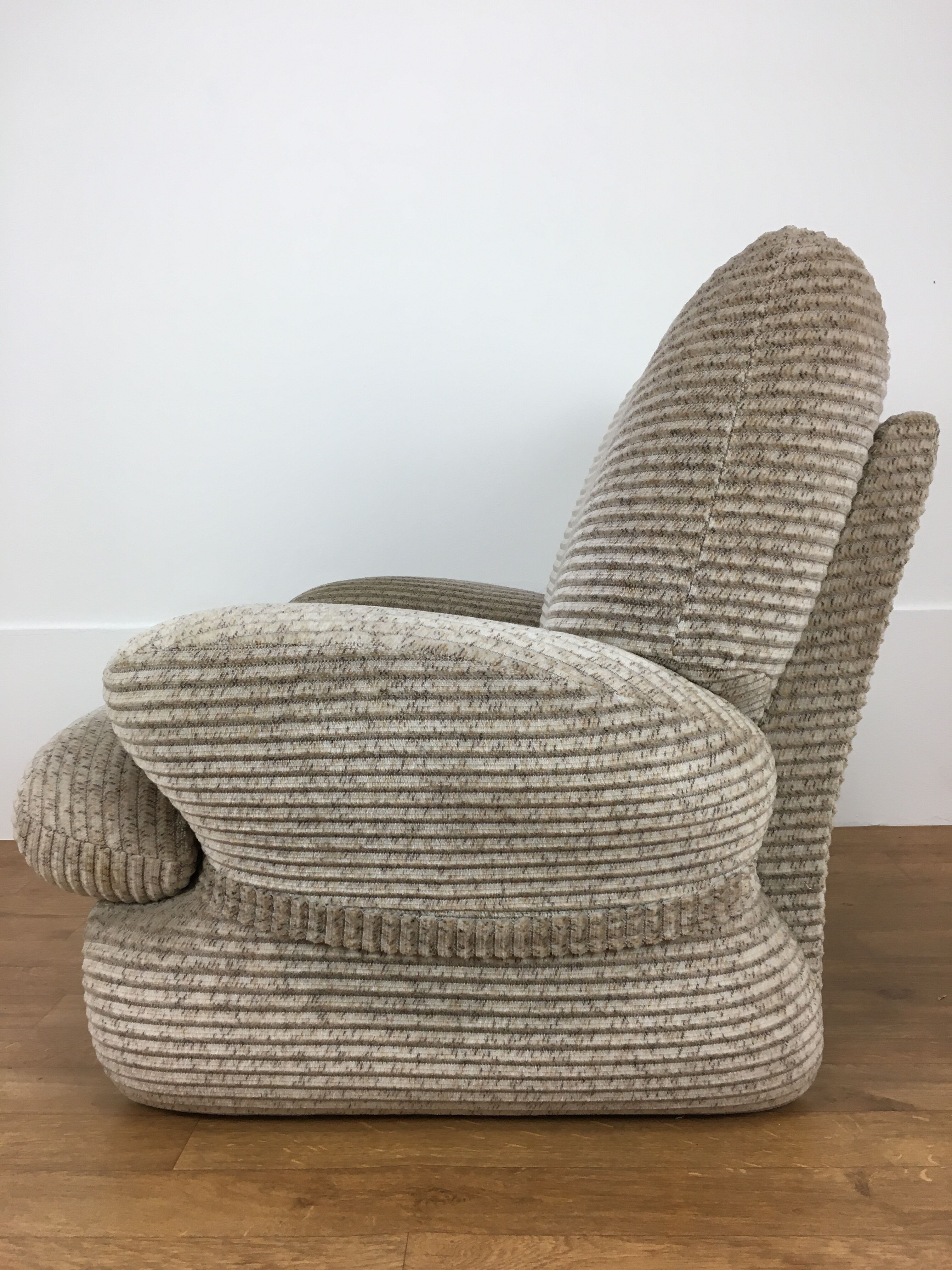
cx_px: 476
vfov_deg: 61.7
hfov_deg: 48.2
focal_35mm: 29
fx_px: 1063
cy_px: 635
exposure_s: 1/33
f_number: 2.2
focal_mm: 4.15
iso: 32
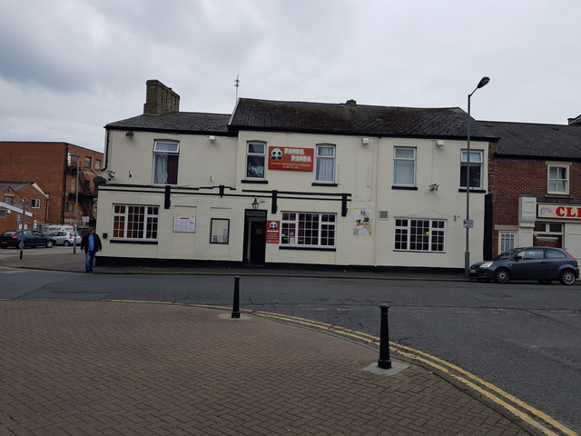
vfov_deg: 53.1
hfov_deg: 67.3
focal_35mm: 26
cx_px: 290
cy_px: 218
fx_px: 436
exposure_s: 1/564
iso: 40
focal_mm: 4.2
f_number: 1.7
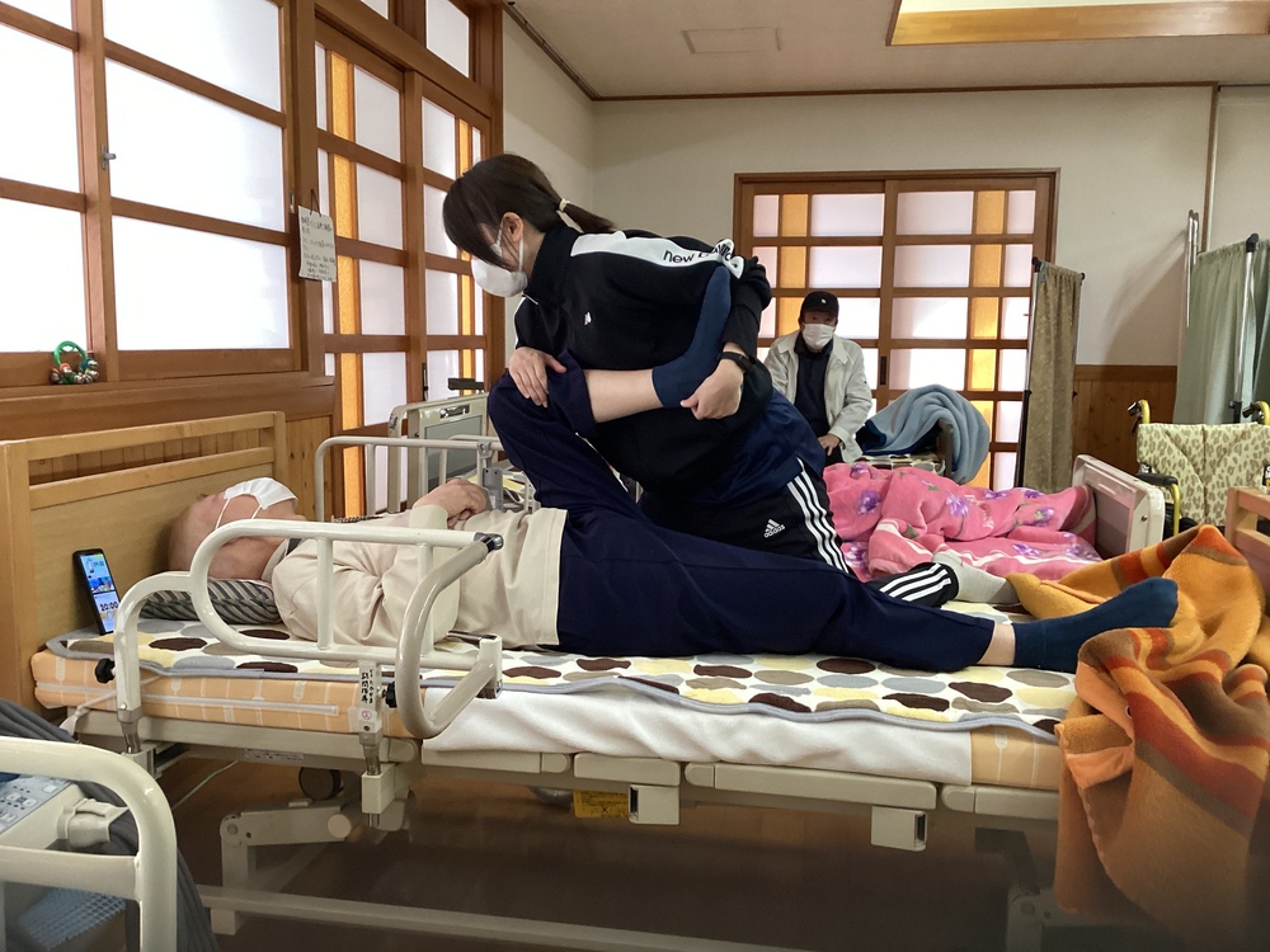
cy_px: 476
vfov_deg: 45.4
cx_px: 635
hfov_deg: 58.4
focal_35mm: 31
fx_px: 1137
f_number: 2.4
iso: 200
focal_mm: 3.3
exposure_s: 1/50
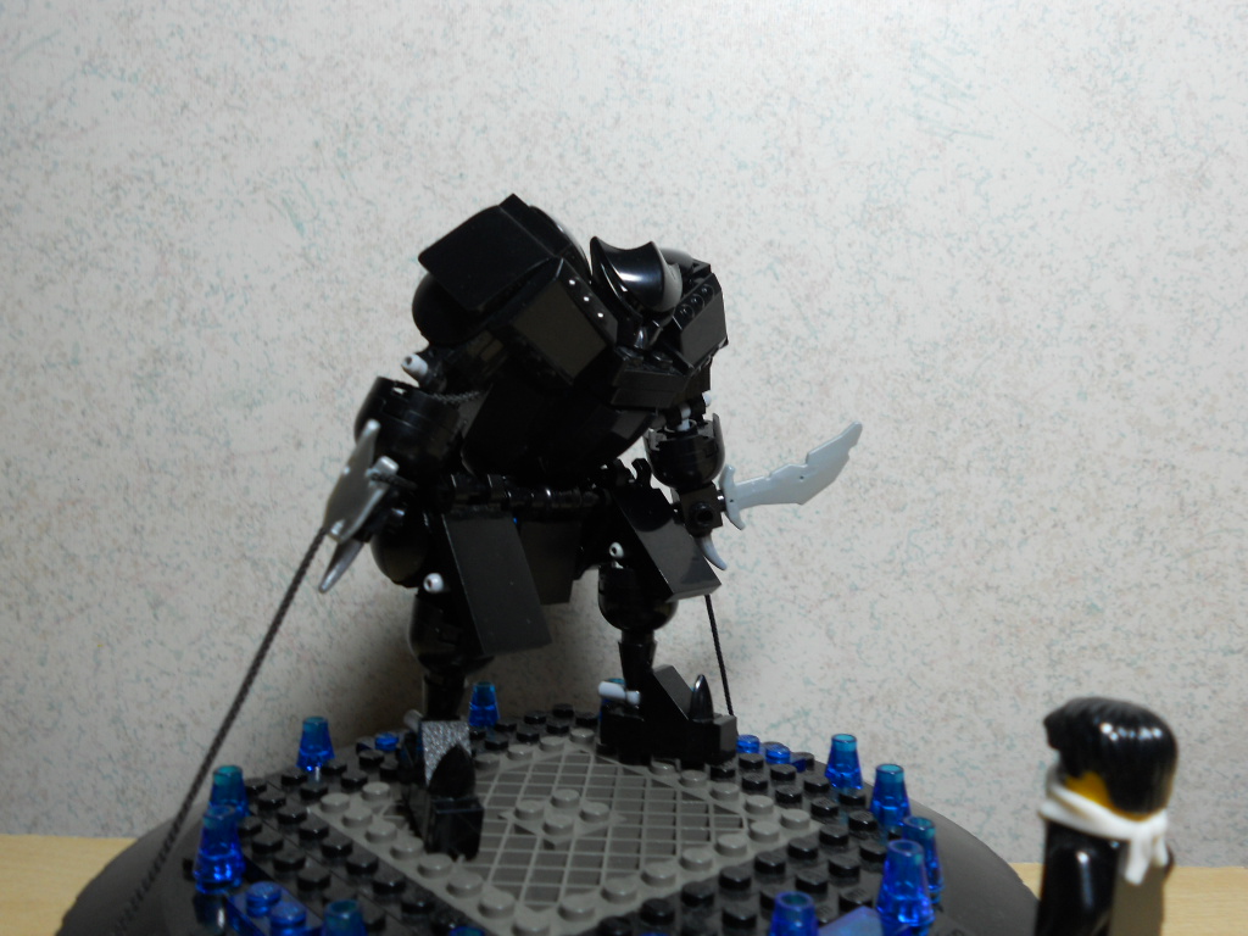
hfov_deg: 56.8
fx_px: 1154
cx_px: 624
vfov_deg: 44.2
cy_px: 468
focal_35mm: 32
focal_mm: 5.8
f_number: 3.5
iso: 80
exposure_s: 1/30
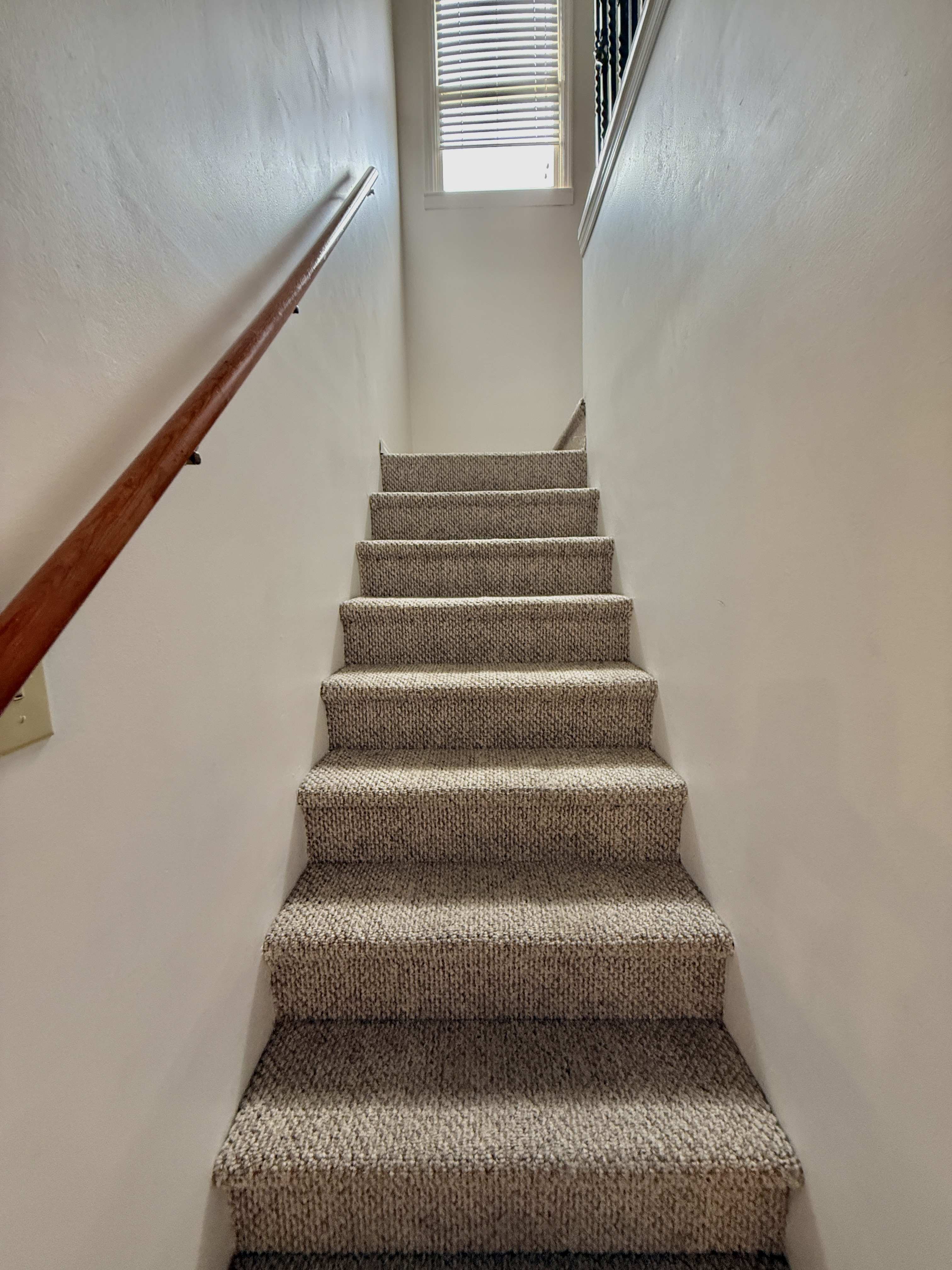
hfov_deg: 85.7
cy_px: 635
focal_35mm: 14
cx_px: 476
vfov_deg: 102.1
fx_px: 513
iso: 320
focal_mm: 2.22
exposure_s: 1/60
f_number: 2.2
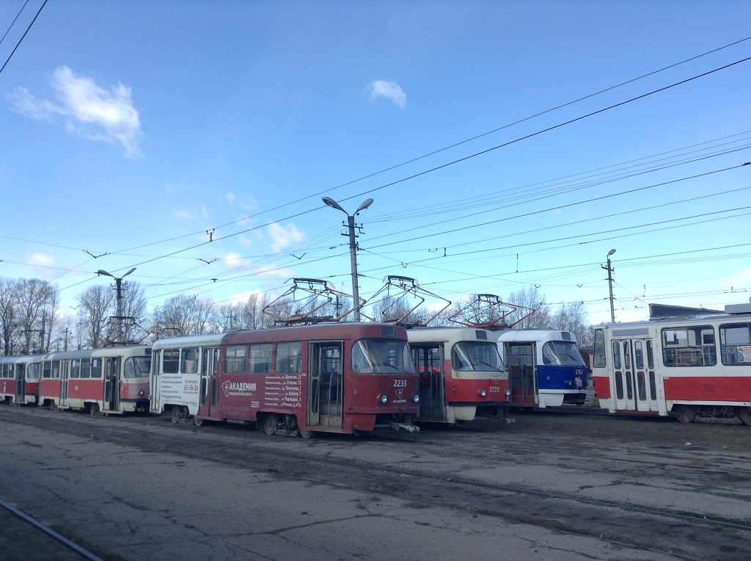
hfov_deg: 55.4
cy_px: 280
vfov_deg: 42.8
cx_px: 376
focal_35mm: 33
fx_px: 715
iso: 25
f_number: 2.4
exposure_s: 1/585
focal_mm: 3.3
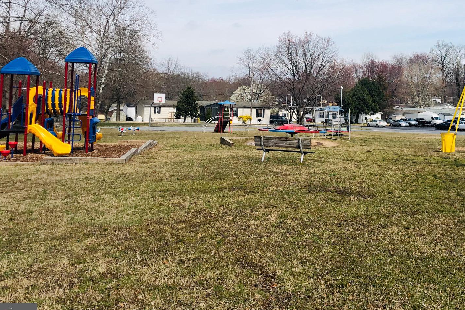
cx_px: 290
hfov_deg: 46.0
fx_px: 543
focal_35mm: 42
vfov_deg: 31.4
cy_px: 79
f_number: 1.8
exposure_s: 1/3436
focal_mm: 4
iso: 25
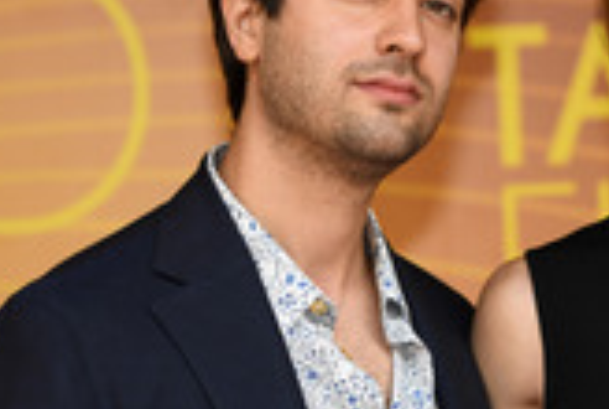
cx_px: 782
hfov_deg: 7.1
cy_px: 197
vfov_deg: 4.8
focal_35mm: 288
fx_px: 4881
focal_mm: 105
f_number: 3.2
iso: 400
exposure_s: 1/400
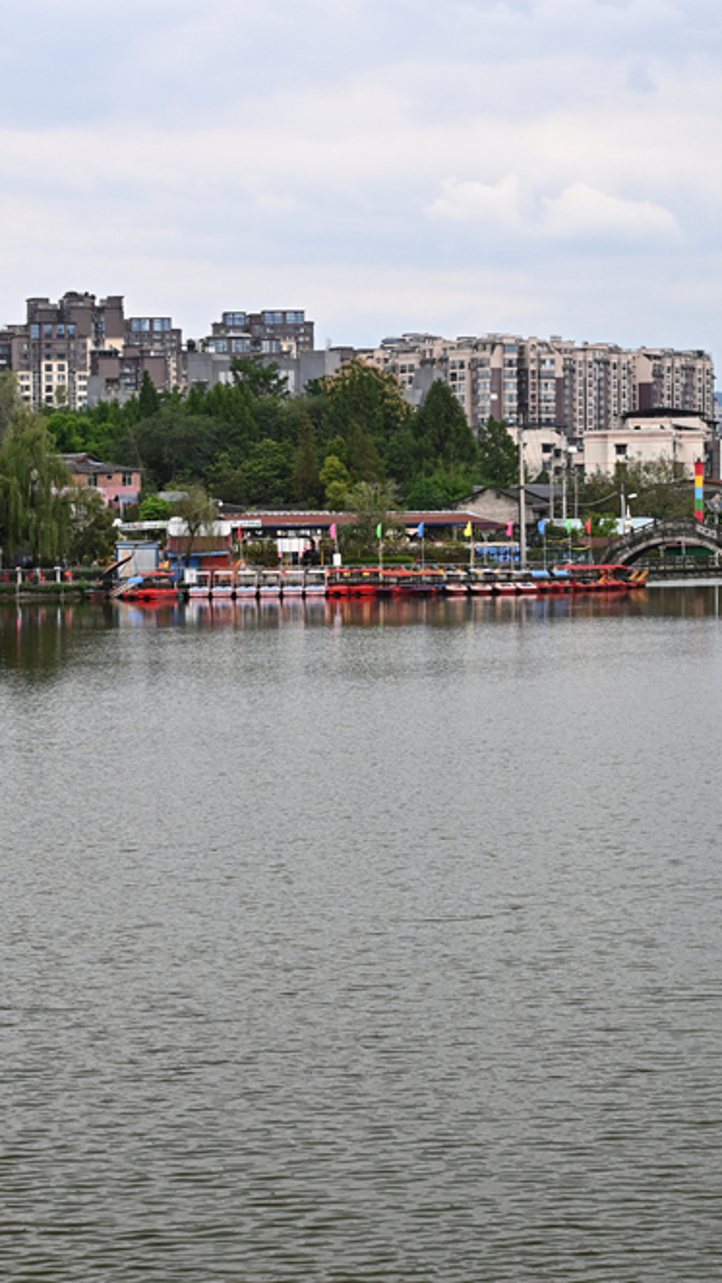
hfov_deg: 13.3
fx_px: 3097
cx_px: 228
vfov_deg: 23.4
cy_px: 730
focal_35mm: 91
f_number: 8
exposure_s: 1/200
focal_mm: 48
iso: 400
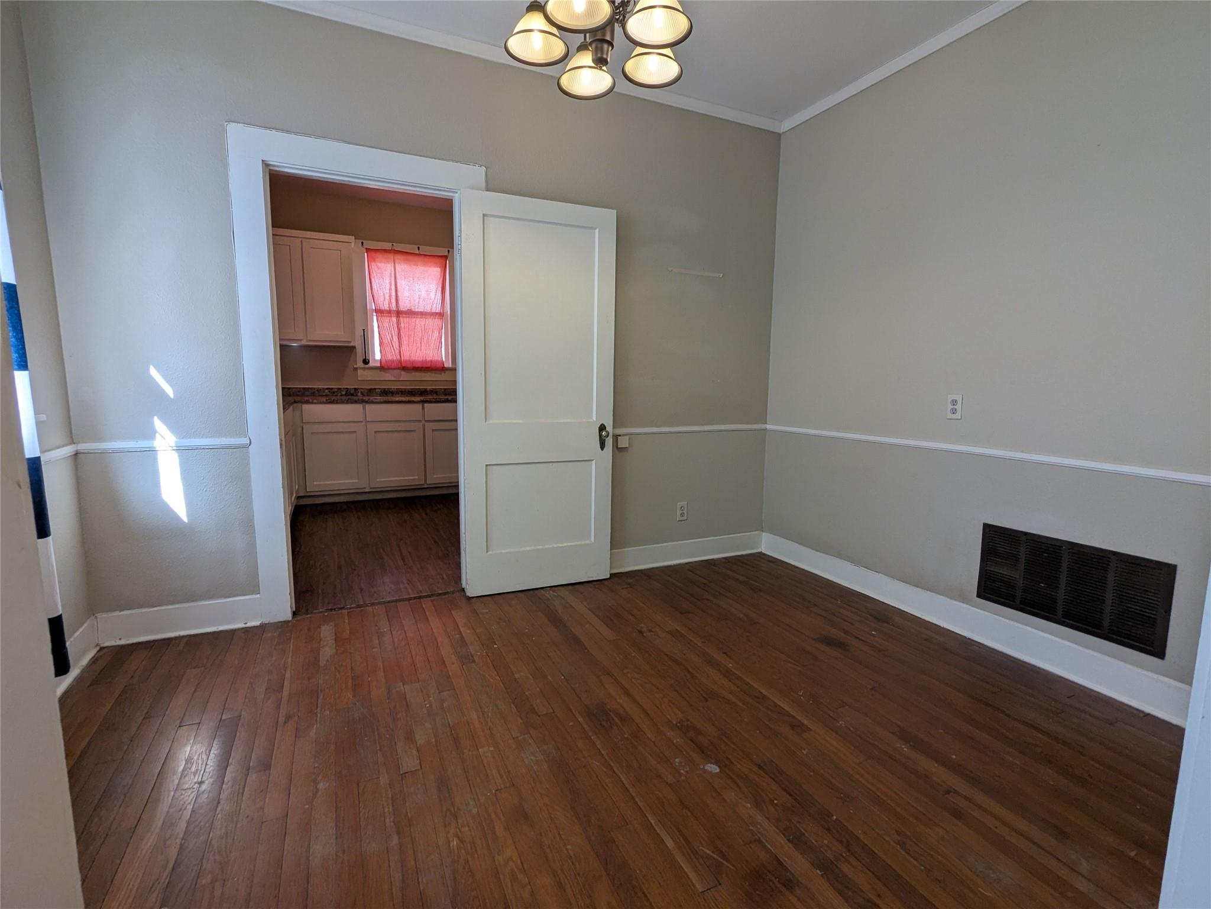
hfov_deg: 94.5
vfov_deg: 78.1
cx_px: 606
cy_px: 454
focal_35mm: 16
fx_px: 560
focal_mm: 2.35
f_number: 2.2
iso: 38
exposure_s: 1/40
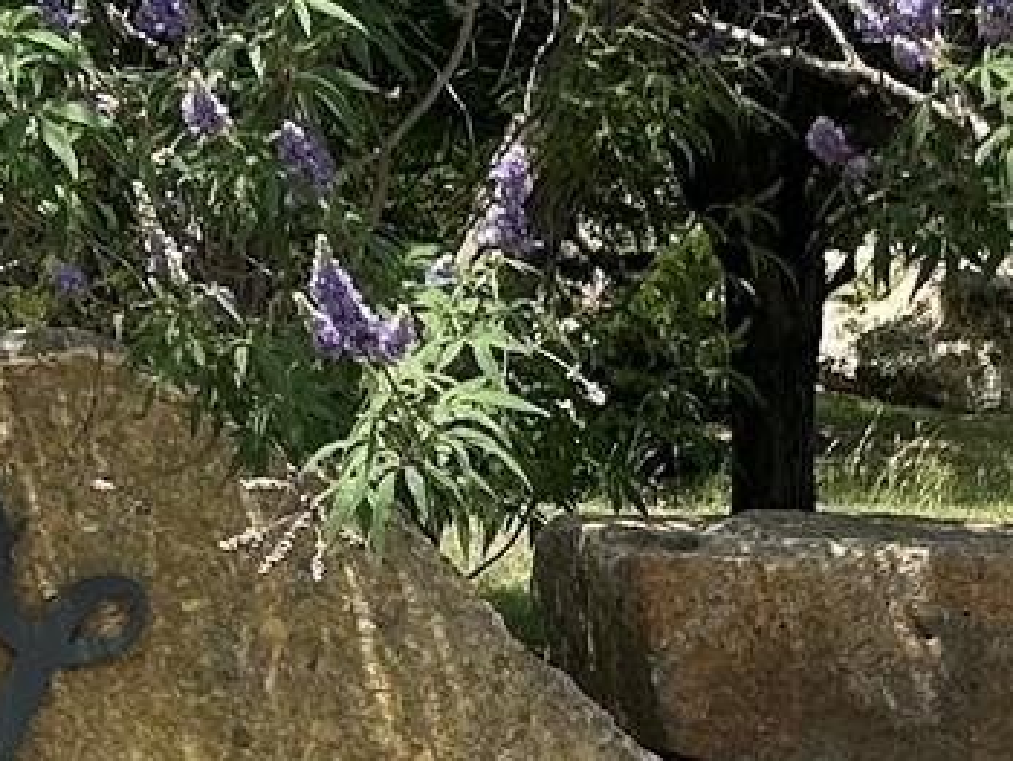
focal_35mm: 152
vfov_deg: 9.7
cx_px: 848
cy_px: 856
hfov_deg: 12.9
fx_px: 4451
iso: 50
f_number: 1.5
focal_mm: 5.7
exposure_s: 1/3257
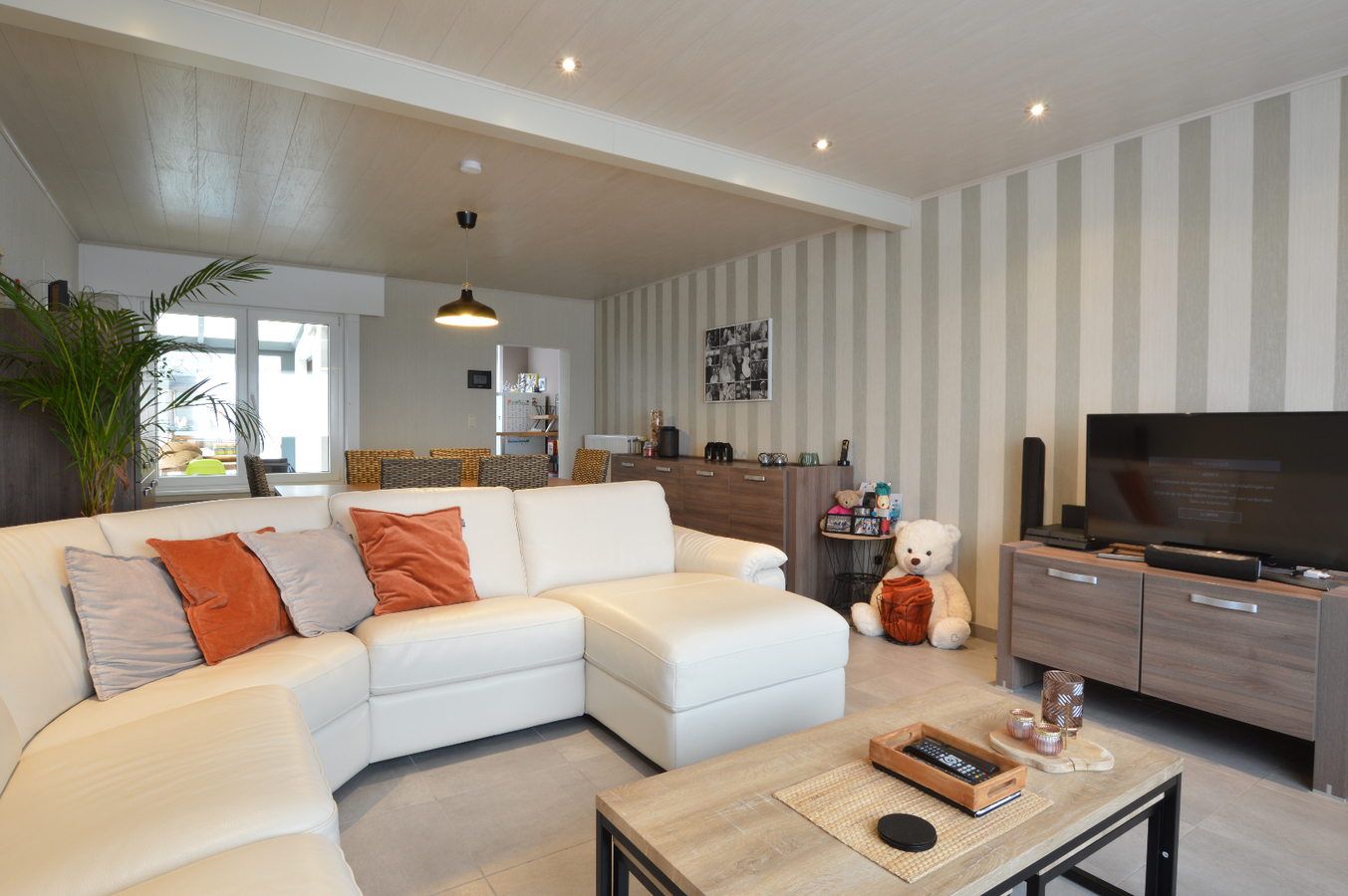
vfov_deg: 63.1
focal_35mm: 20
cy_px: 448
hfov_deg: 85.5
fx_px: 730
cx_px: 674
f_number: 11
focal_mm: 13
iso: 100
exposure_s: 2
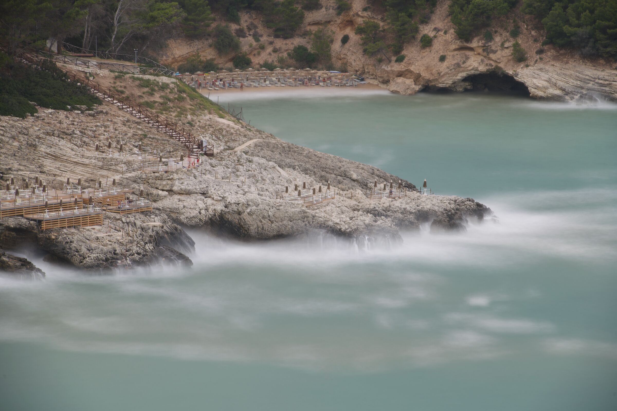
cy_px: 206
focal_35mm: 200
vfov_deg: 6.9
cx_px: 308
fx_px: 3428
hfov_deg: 10.3
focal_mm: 200
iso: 64
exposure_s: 30
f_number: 11
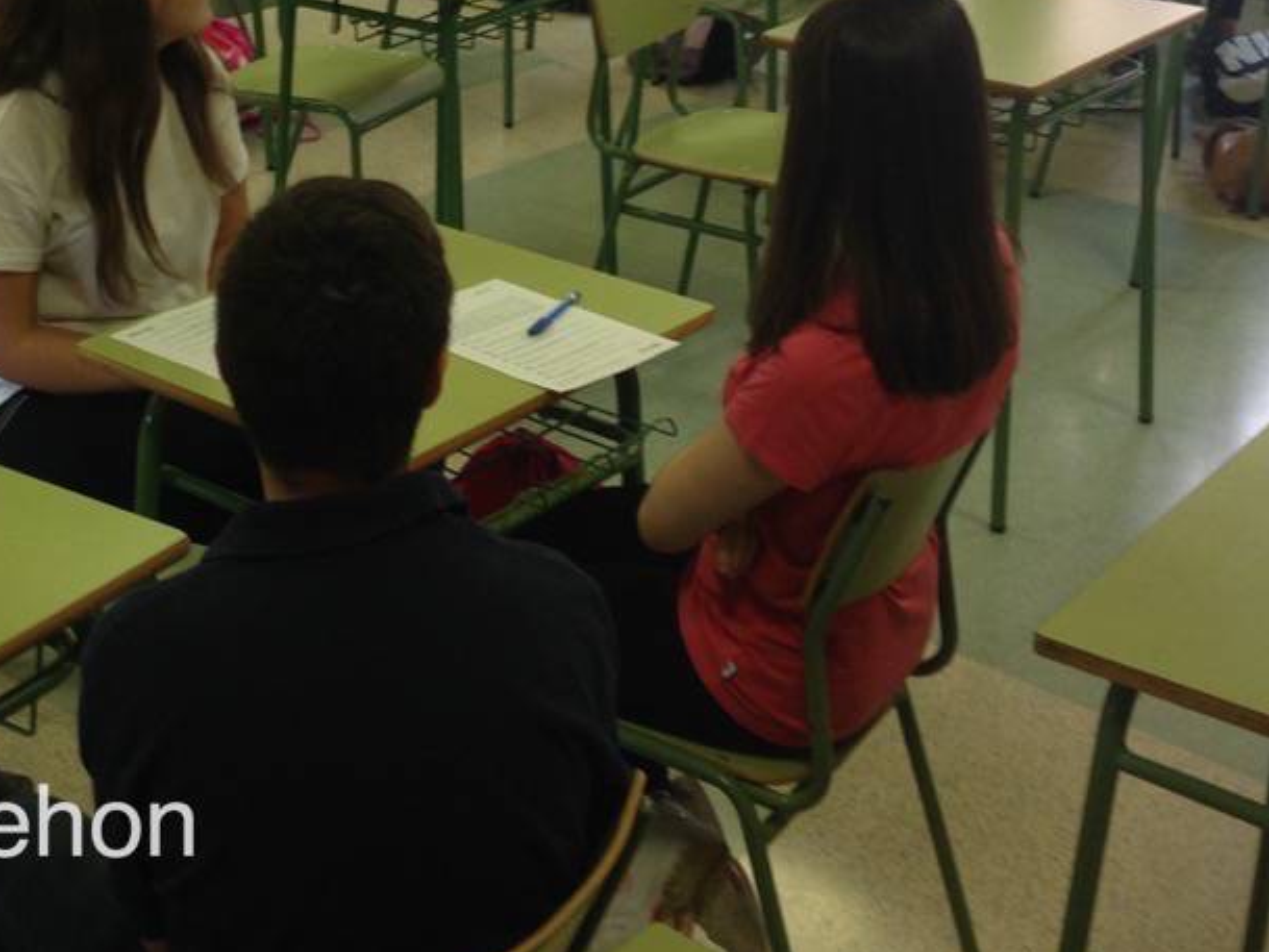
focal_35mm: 65
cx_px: 388
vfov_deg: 21.9
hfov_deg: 29.5
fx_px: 2383
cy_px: 50
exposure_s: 1/24
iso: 50
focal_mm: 4.12
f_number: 2.4
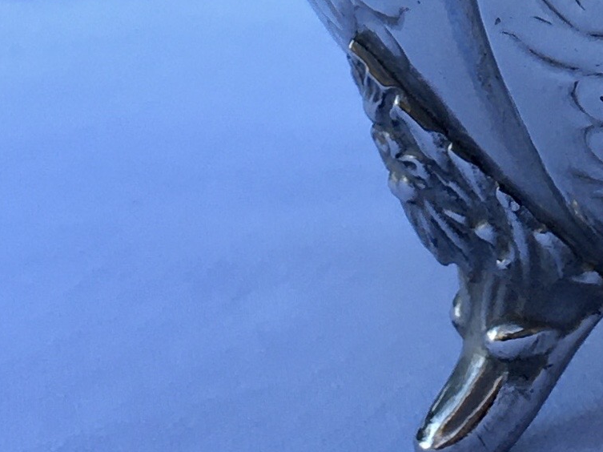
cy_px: -433
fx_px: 2629
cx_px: 876
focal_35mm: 151
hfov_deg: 12.5
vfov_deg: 9.2
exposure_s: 1/100
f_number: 2.2
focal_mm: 4.15
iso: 25
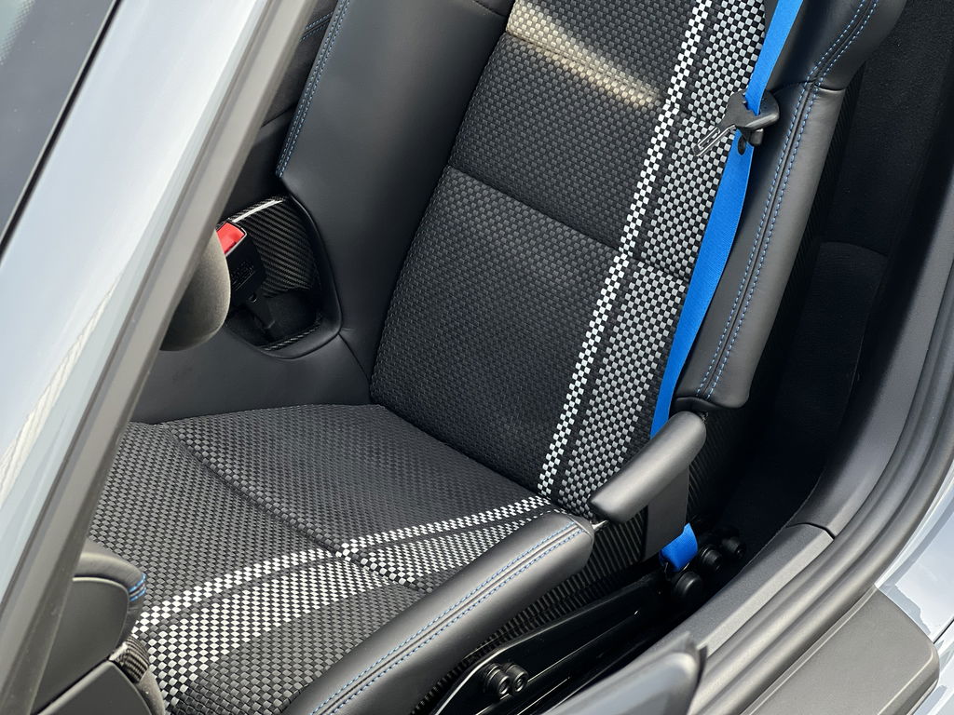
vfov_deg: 19.1
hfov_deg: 25.3
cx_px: 477
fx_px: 2122
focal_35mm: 77
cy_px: 358
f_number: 2.8
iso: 125
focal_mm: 9
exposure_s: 1/121
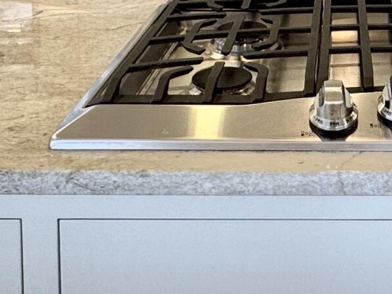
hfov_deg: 27.0
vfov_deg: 18.4
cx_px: 333
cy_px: -162
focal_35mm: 70
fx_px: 793
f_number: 2.2
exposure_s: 1/120
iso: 125
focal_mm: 2.22
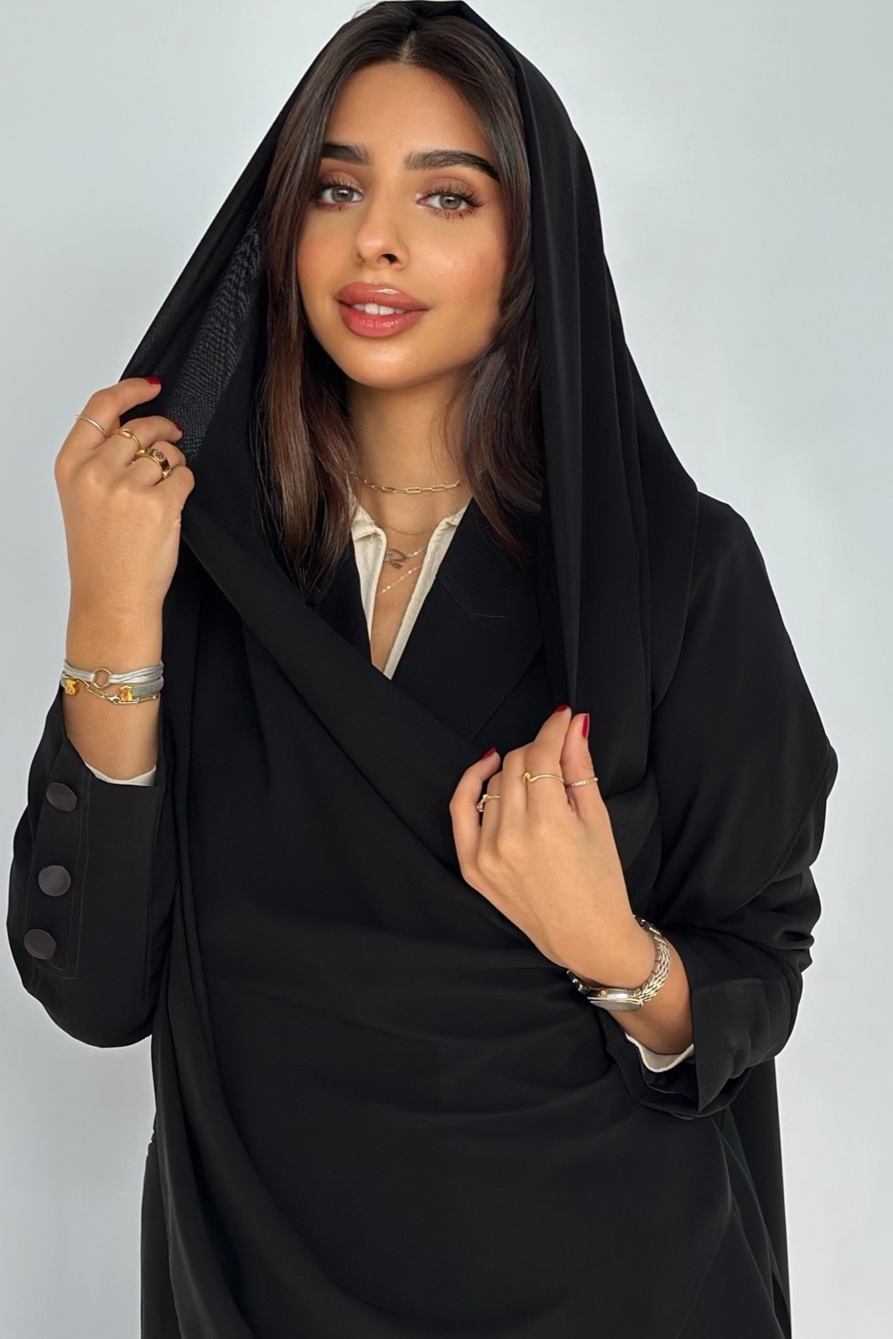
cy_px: 670
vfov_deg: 39.6
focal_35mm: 50
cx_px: 416
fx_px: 1861
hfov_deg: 27.0
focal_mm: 6.86
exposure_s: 1/211
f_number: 1.78
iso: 80
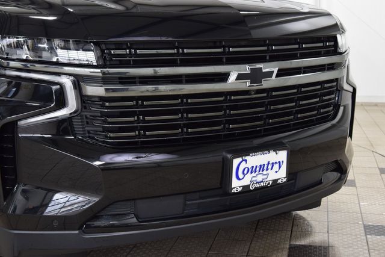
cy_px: 128
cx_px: 192
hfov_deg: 36.9
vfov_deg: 25.1
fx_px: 578
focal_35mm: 54
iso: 640
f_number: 6.3
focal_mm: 36
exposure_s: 1/15
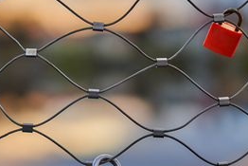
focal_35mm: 122
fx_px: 841
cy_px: 74
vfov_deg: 11.2
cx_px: 39
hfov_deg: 16.6
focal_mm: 50
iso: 100
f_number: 1.4
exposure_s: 1/1250
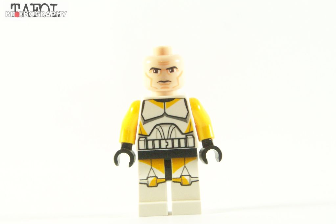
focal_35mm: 122
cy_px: 123
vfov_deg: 11.2
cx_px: 168
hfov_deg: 16.8
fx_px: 1139
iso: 400
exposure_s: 1/60
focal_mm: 19.4
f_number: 4
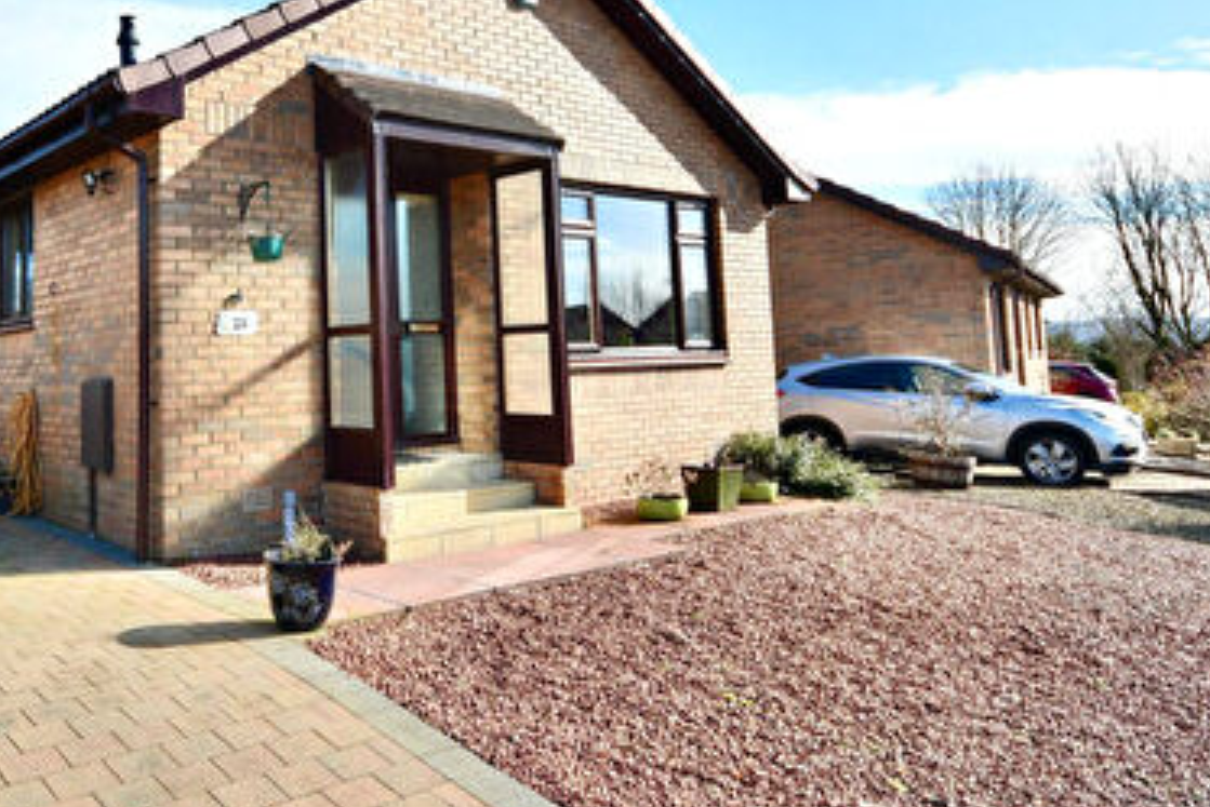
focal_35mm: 30
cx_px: 347
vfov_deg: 43.0
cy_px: 261
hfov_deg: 59.5
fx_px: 1009
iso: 100
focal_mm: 11
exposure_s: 1/200
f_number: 6.3
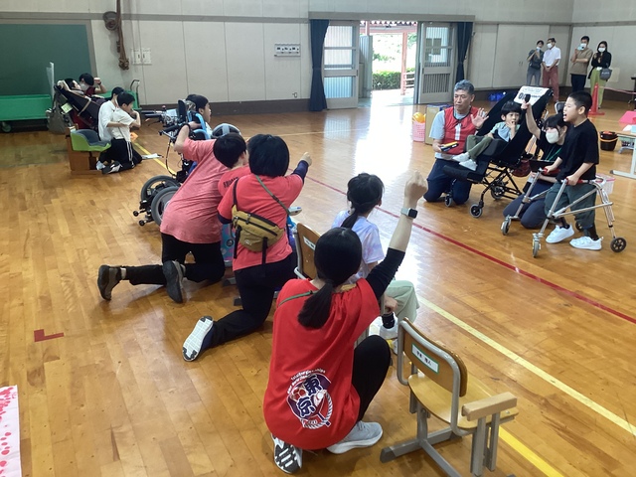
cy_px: 238
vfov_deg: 45.4
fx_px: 570
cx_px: 318
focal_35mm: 31
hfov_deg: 58.4
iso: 125
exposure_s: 1/60
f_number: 2.4
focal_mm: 3.3
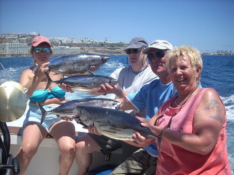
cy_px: 88
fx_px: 250
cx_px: 117
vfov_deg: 38.6
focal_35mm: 37
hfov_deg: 50.2
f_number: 5.6
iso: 64
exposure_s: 1/273
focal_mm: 6.2
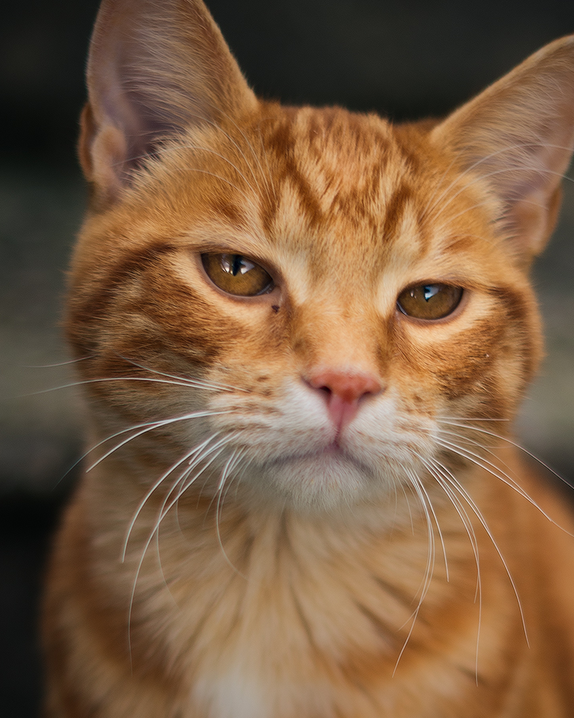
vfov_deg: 22.5
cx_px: 412
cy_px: 338
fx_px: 1805
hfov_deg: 18.0
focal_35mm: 85
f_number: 1.8
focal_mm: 50
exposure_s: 1/400
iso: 100
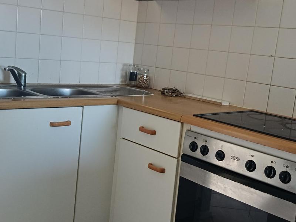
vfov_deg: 30.3
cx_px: 148
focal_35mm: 48
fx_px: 410
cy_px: 111
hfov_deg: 39.7
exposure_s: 1/25
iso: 1024
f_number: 1.75
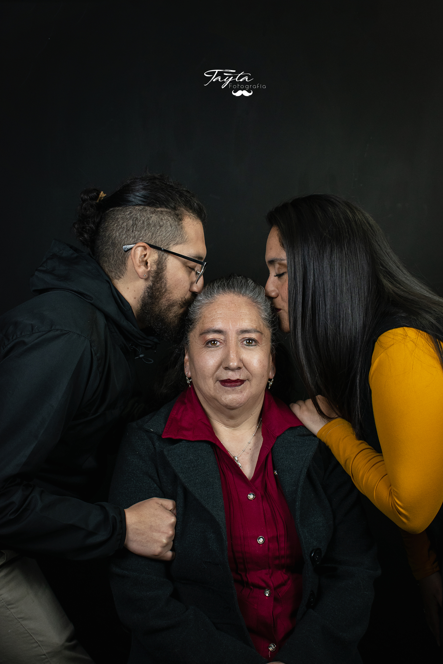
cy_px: 332
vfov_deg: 42.3
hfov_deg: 28.9
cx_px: 222
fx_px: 858
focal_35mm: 46
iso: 640
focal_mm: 31
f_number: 5.6
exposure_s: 1/60
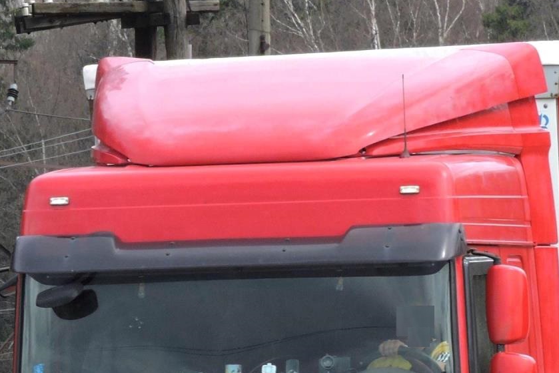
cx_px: 404
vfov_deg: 1.8
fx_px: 11550
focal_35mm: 744
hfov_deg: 2.8
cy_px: 369
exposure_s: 1/125
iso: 100
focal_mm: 53.7
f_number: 5.5
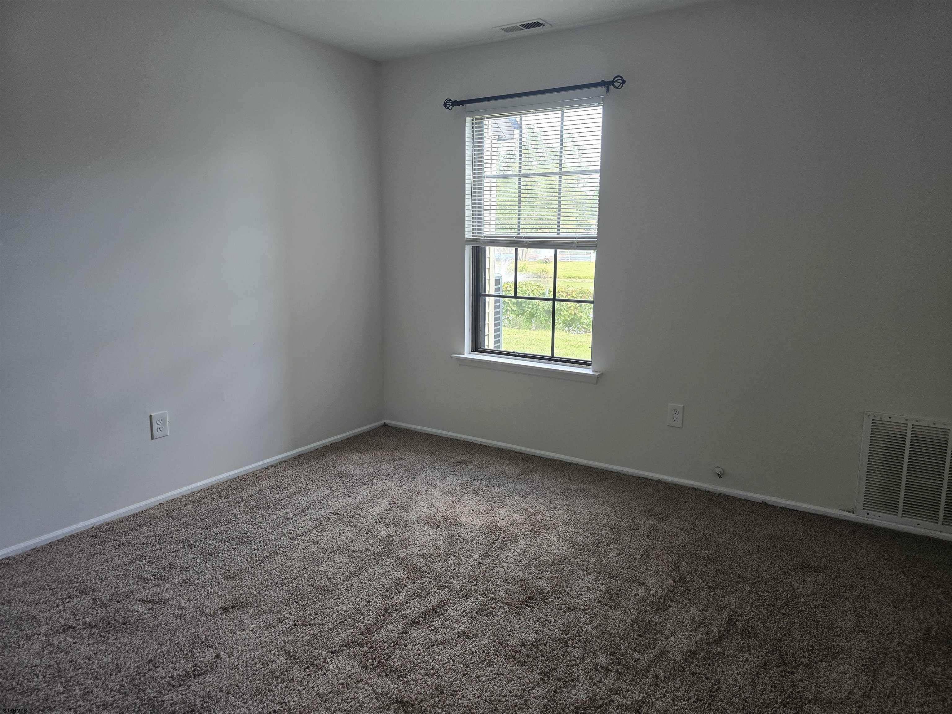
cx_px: 476
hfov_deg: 73.9
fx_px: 633
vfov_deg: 58.9
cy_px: 357
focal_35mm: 23
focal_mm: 6.3
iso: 200
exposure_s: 1/180
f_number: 1.7
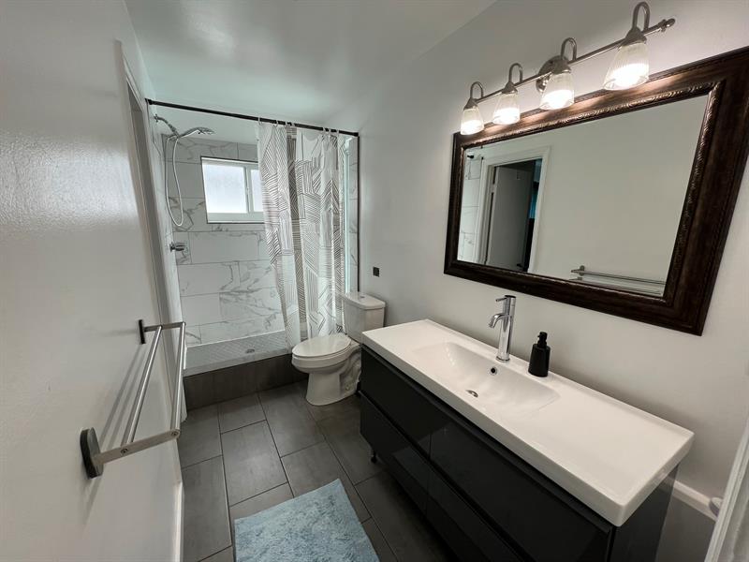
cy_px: 281
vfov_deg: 89.9
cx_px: 374
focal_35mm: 13
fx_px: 281
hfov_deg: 106.2
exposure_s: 1/120
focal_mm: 1.57
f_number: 1.8
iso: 40
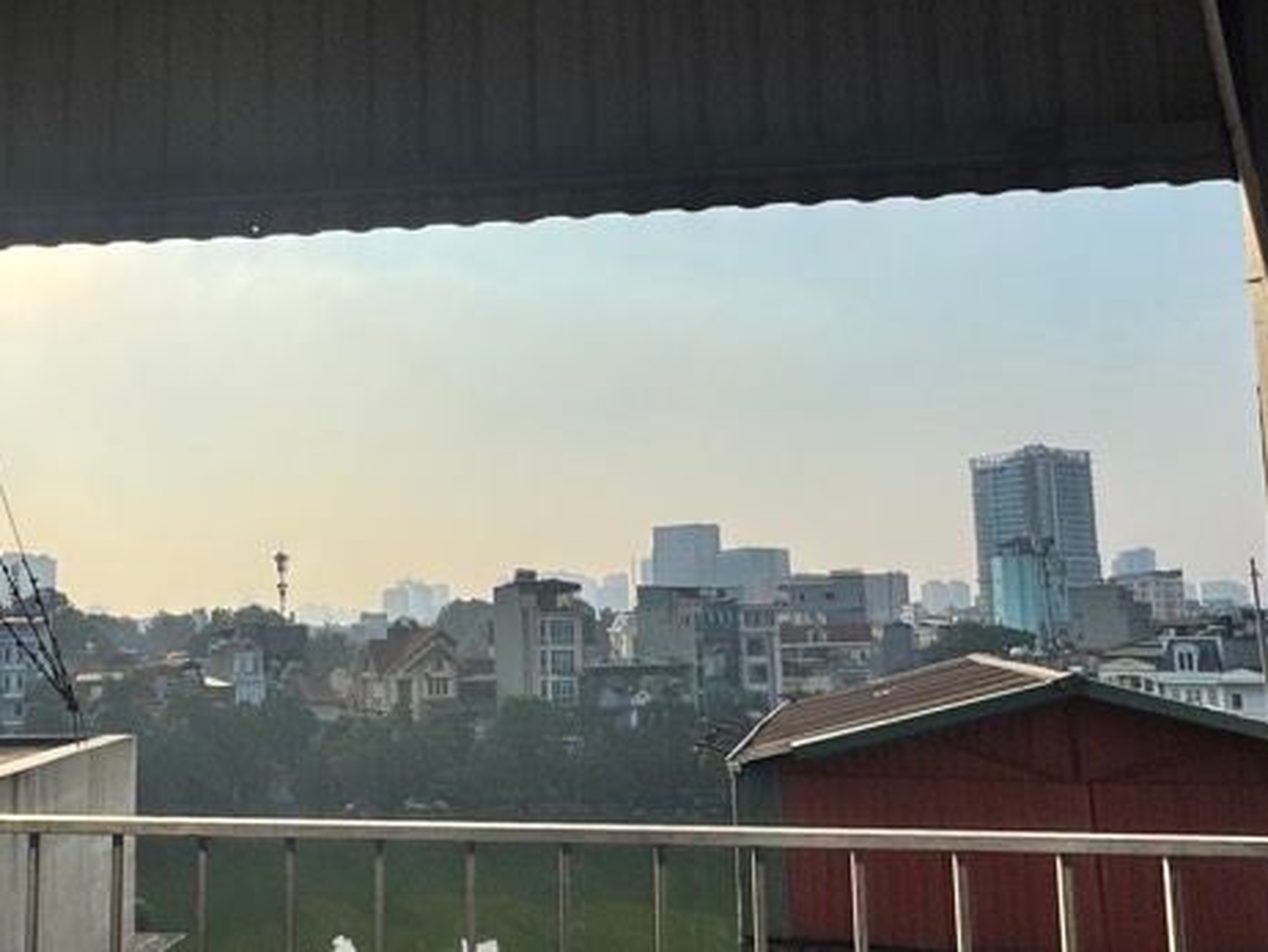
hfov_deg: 56.6
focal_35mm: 31
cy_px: 519
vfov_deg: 45.4
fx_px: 1136
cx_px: 387
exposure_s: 1/5650
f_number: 2.2
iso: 40
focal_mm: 2.22
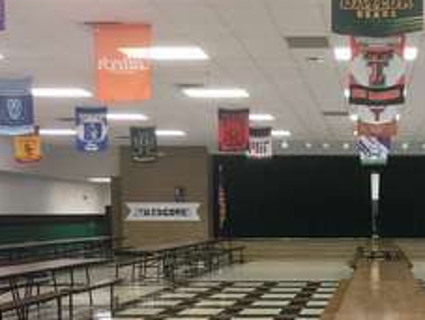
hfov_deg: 35.6
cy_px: 260
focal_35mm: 51
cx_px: 369
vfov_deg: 28.0
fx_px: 627
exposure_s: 1/30
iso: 100
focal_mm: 4.15
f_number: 2.2
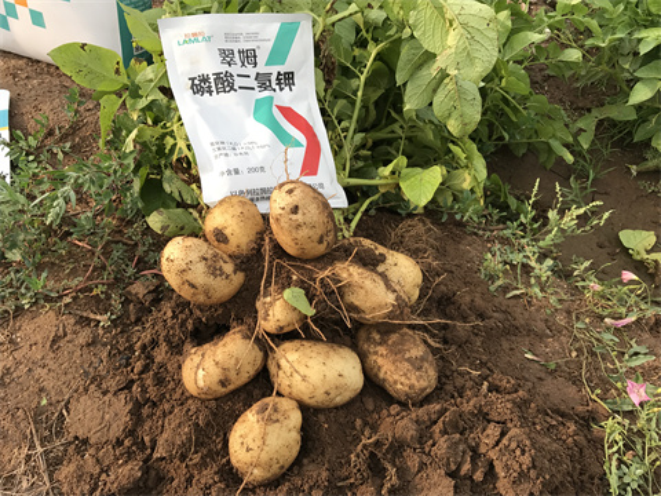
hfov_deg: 63.4
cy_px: 248
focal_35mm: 28
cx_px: 330
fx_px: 535
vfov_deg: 49.7
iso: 20
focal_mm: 3.99
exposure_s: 1/684
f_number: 1.8
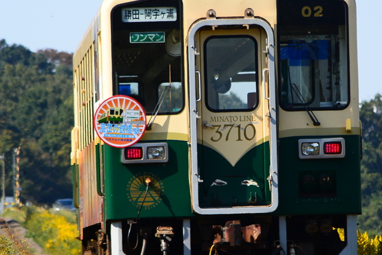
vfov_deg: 1.9
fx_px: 7588
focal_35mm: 715
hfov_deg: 2.9
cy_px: 141
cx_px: 226
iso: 160
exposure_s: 1/500
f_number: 6.3
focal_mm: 165
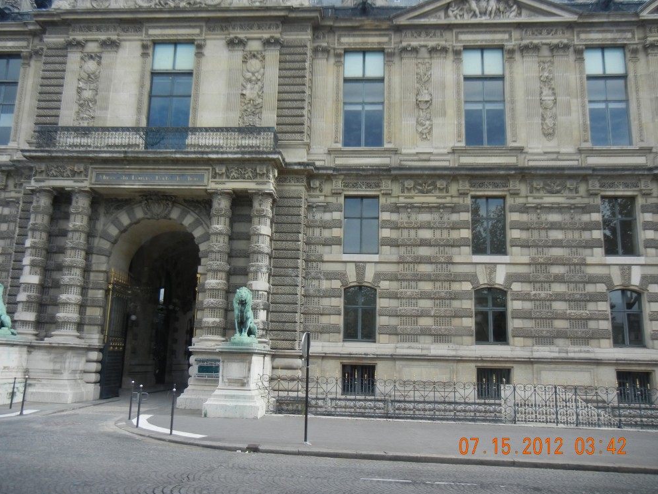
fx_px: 589
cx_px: 328
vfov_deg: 45.4
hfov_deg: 58.4
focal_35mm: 31
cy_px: 244
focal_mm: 5.4
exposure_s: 1/562
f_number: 3.5
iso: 160
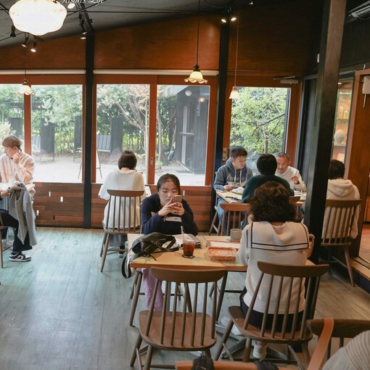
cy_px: 184
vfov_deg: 48.5
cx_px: 82
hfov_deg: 46.3
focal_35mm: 34
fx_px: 411
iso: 160
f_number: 3.5
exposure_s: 1/30
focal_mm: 24
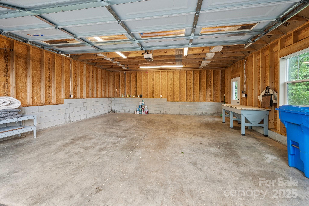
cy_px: 103
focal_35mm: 14
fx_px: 120
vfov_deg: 81.1
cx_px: 154
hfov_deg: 104.3
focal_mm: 14
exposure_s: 1/20
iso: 200
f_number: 8
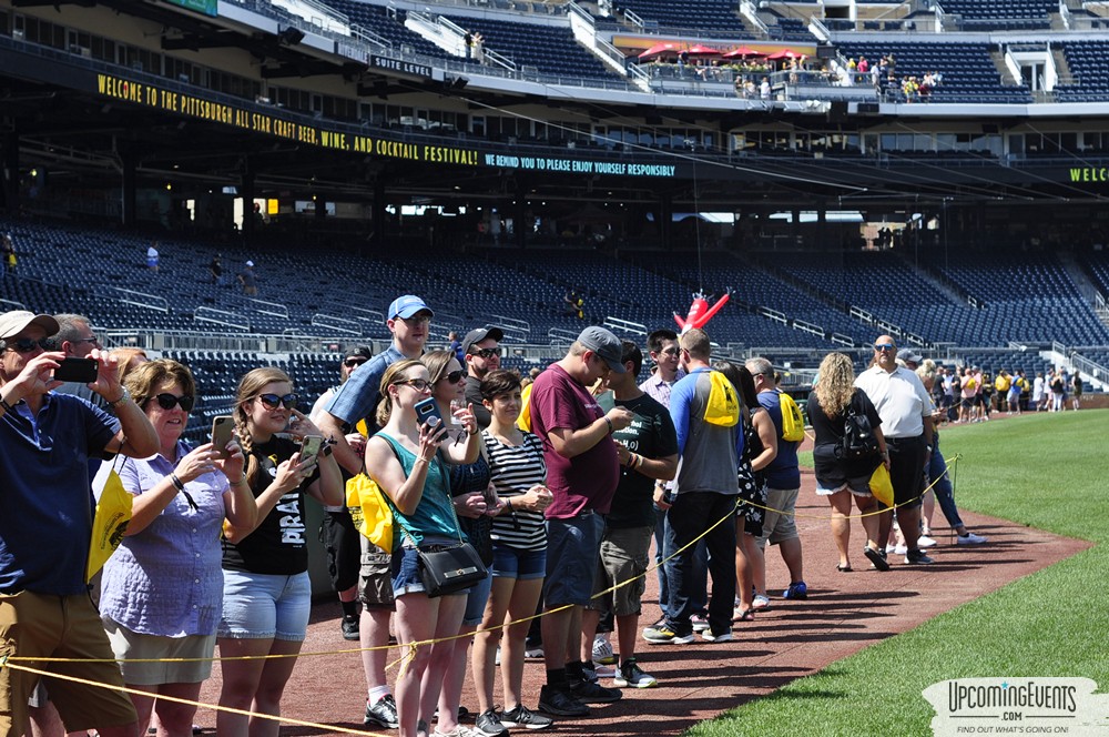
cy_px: 368
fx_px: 2307
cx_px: 554
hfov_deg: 27.0
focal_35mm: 75
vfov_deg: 18.1
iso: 200
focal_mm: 50
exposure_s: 1/640
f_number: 5
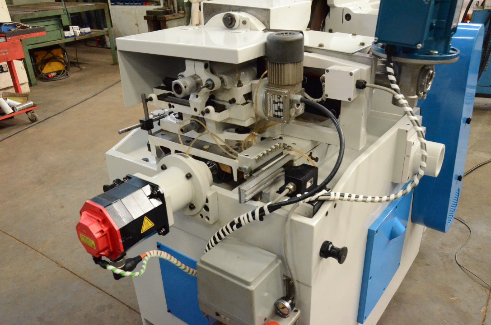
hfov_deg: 62.0
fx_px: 408
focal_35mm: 30
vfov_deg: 43.4
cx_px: 246
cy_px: 162
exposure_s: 1/125
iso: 6400
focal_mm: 20
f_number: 5.6
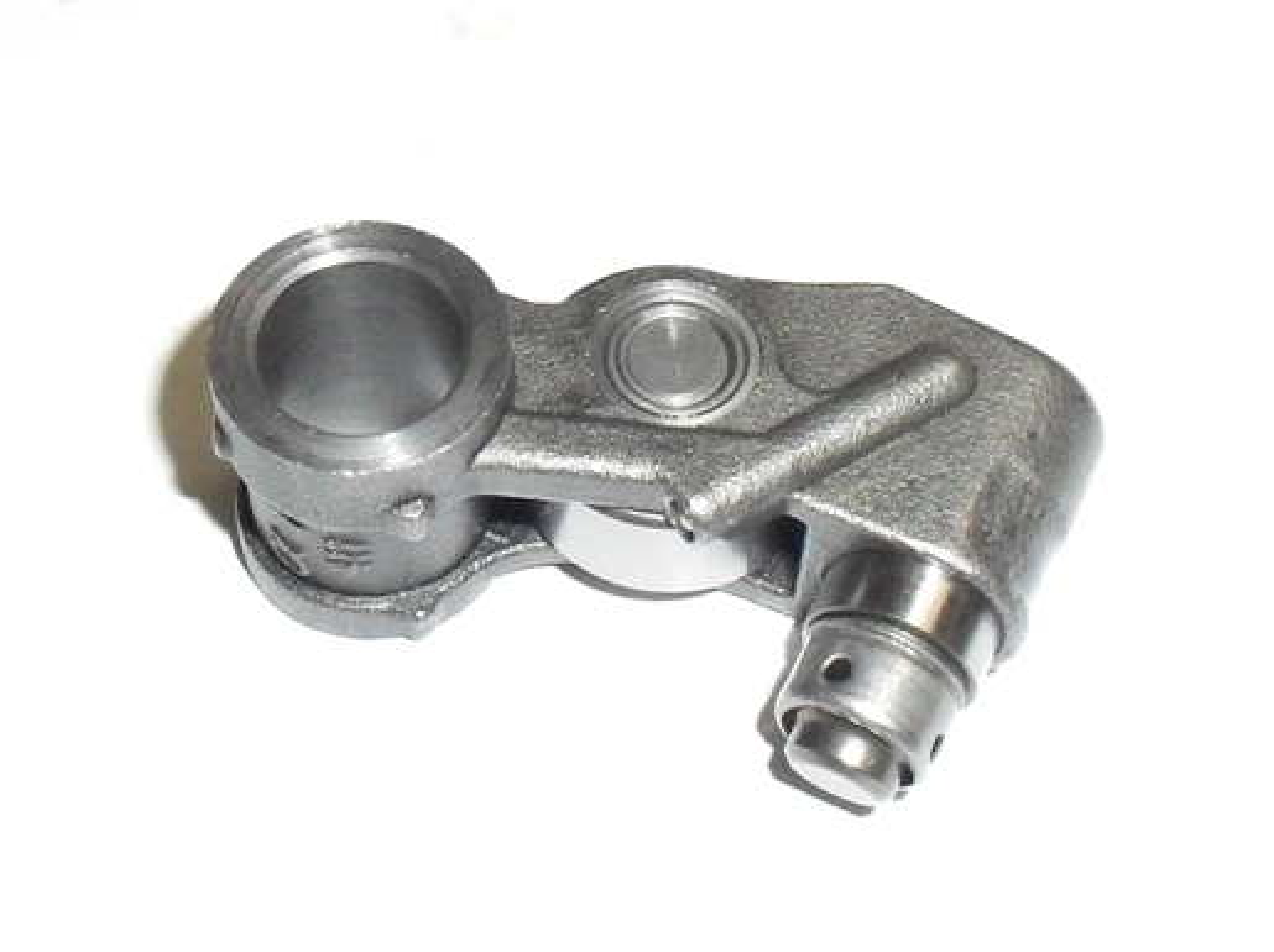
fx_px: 1287
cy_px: 476
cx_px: 637
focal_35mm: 35
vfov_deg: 40.6
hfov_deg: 52.7
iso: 400
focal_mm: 6.3
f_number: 8.4
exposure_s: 1/45
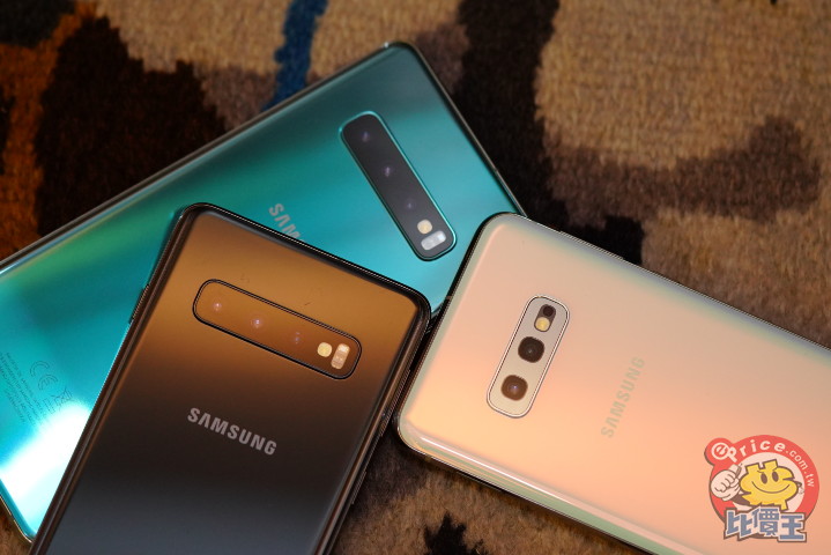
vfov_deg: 10.2
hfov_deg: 15.2
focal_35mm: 135
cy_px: 278
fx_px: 3117
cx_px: 416
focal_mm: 90
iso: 2000
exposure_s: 1/60
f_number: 2.8
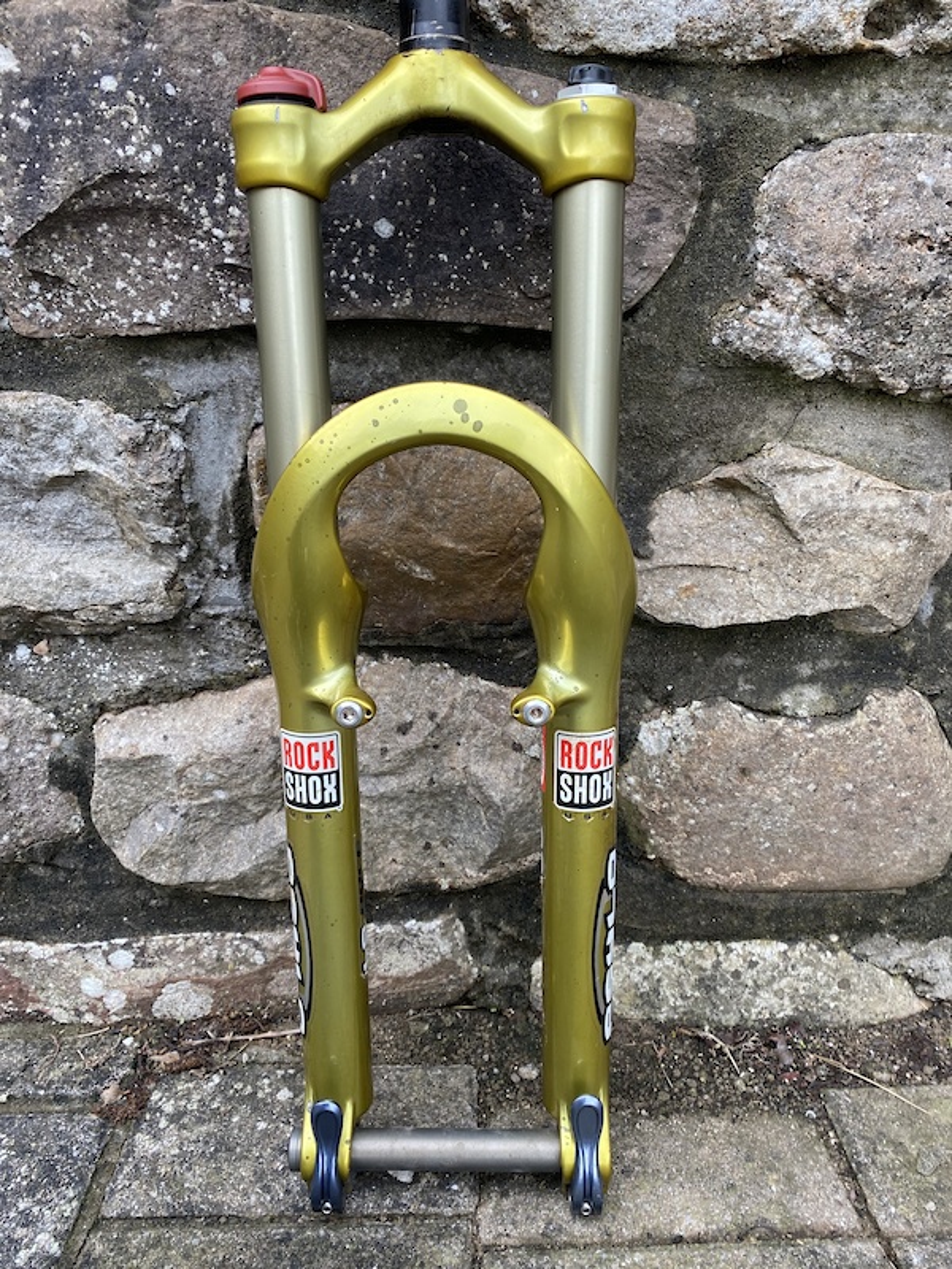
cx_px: 476
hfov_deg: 53.1
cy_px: 634
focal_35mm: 26
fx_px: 953
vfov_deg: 67.3
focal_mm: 4.25
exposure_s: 1/323
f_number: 1.8
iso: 32
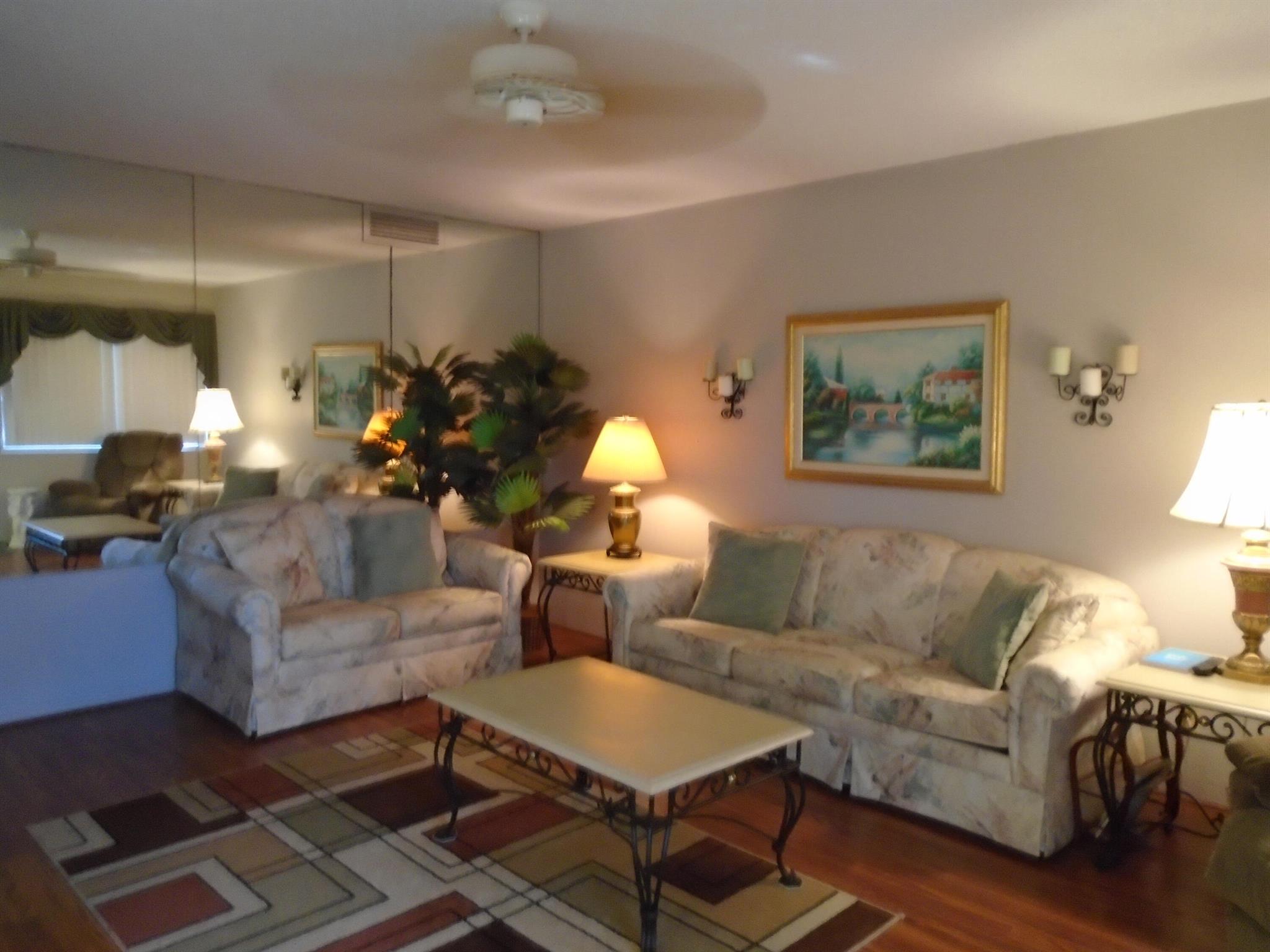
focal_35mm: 26
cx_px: 635
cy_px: 476
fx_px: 954
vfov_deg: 53.1
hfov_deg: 67.3
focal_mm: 4.6
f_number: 3.2
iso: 400
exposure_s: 1/10
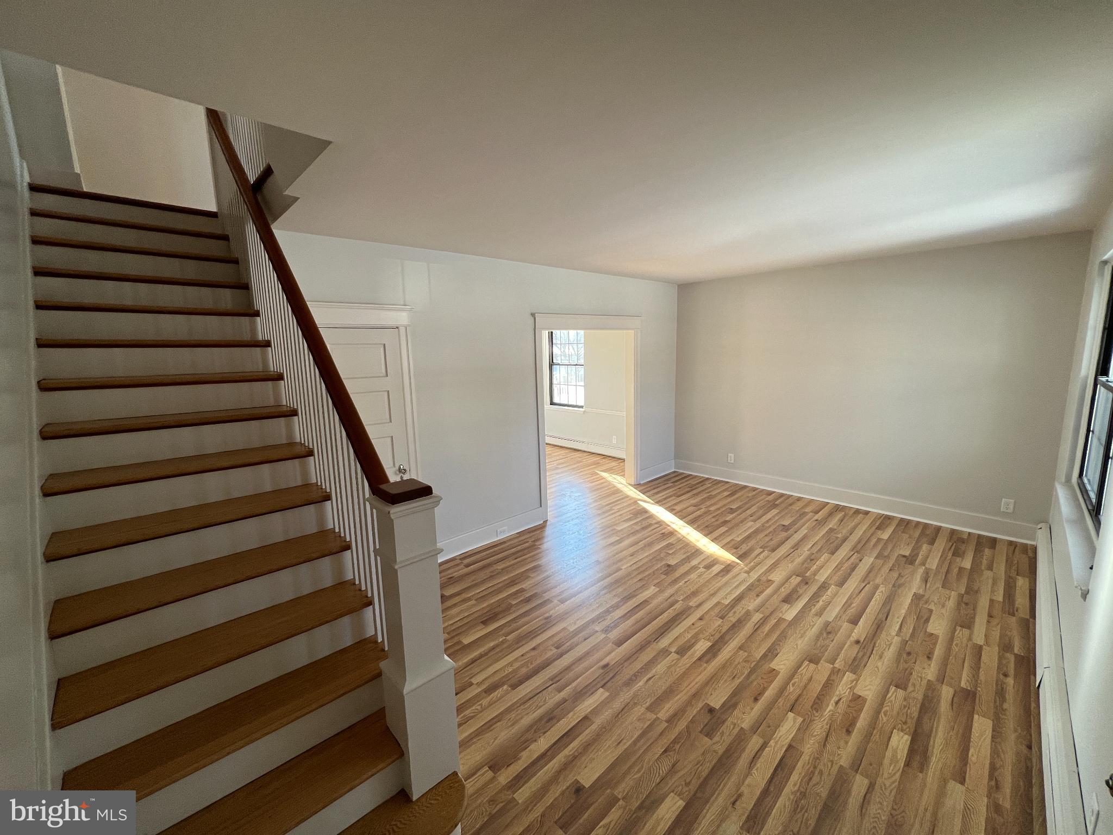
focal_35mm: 13
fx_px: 418
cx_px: 556
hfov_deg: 106.2
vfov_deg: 89.9
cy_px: 418
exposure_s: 1/122
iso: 64
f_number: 1.8
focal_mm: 1.57
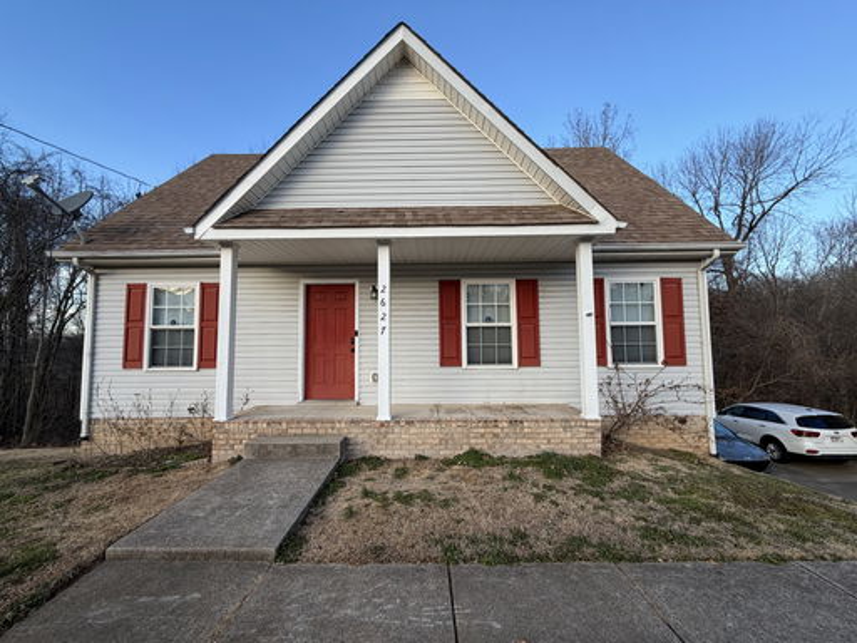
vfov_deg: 85.7
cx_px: 428
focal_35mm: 14
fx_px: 347
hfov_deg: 102.1
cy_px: 322
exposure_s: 1/246
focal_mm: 2.22
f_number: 2.2
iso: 40
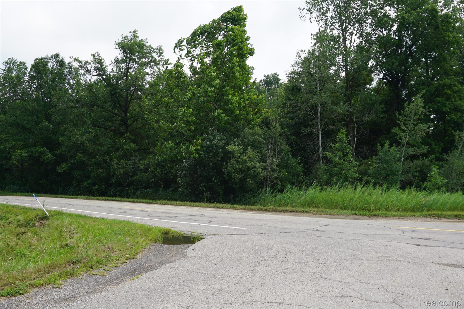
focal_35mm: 33
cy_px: 154
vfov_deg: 40.0
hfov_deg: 57.2
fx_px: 425
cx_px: 232
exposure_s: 1/100
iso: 100
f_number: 10
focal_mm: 22
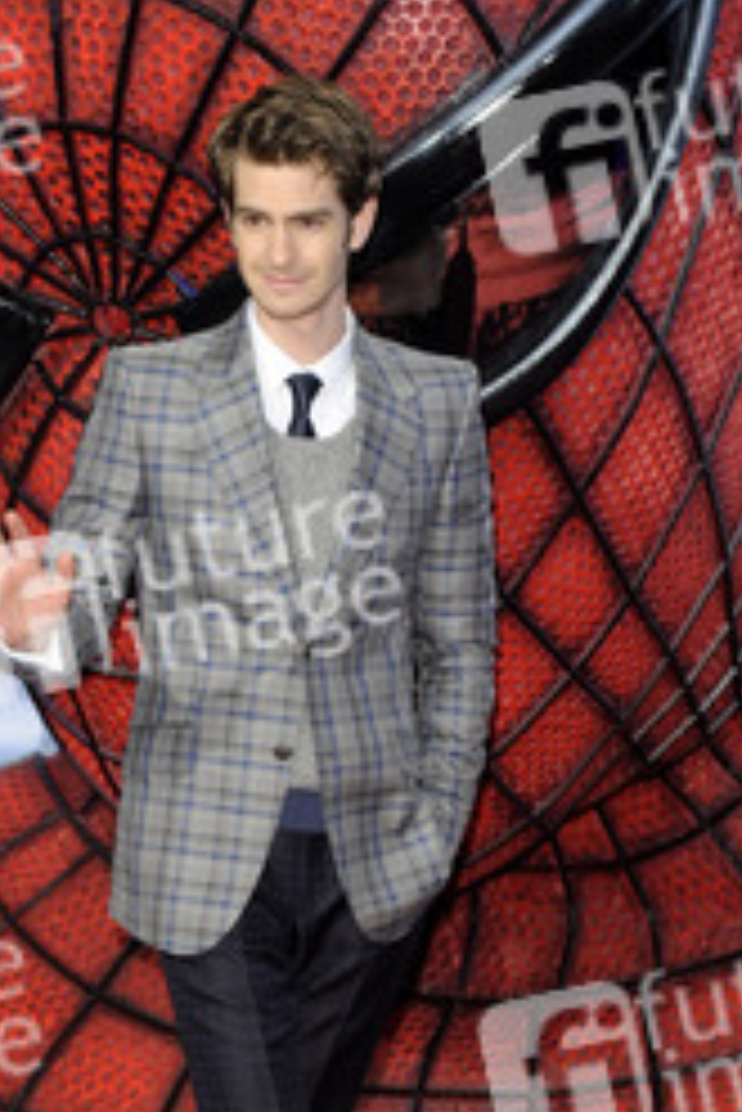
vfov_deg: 14.0
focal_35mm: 146
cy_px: 824
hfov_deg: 9.4
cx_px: 304
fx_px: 4507
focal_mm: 90
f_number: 5.6
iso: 640
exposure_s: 1/160
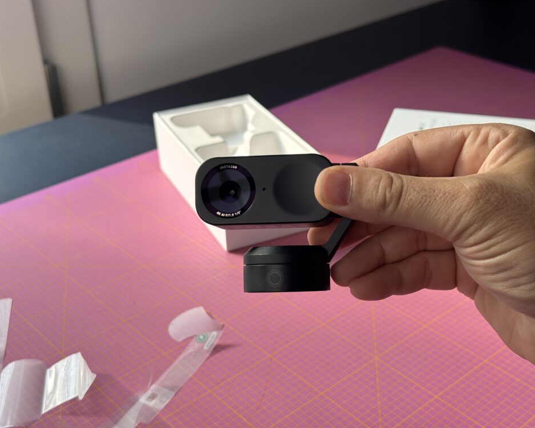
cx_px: 283
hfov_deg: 36.6
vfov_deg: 29.7
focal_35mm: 51
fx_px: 808
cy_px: 216
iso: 64
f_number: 1.78
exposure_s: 1/194
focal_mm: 6.76
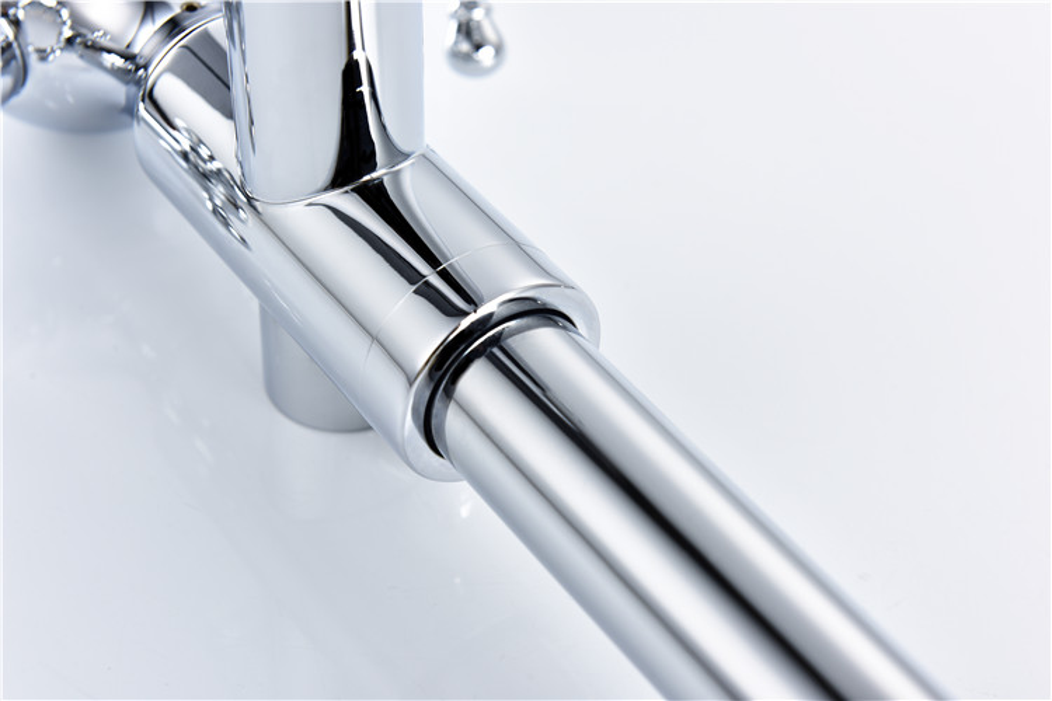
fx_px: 2045
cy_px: 350
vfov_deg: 19.5
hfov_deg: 28.8
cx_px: 526
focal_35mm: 70
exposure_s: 1/125
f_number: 11
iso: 64
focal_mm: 70
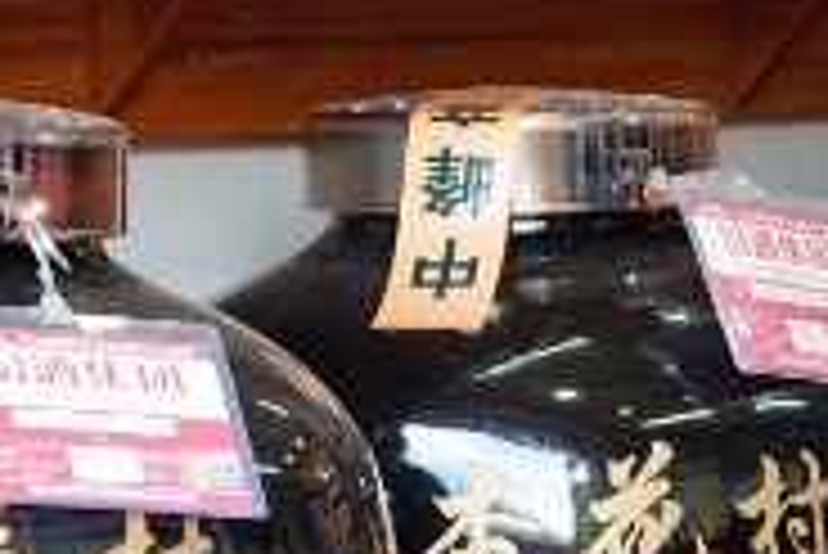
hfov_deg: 6.3
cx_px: 720
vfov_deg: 4.2
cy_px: 570
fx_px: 7504
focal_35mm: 326
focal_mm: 100
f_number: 5.6
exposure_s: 1/160
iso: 1250
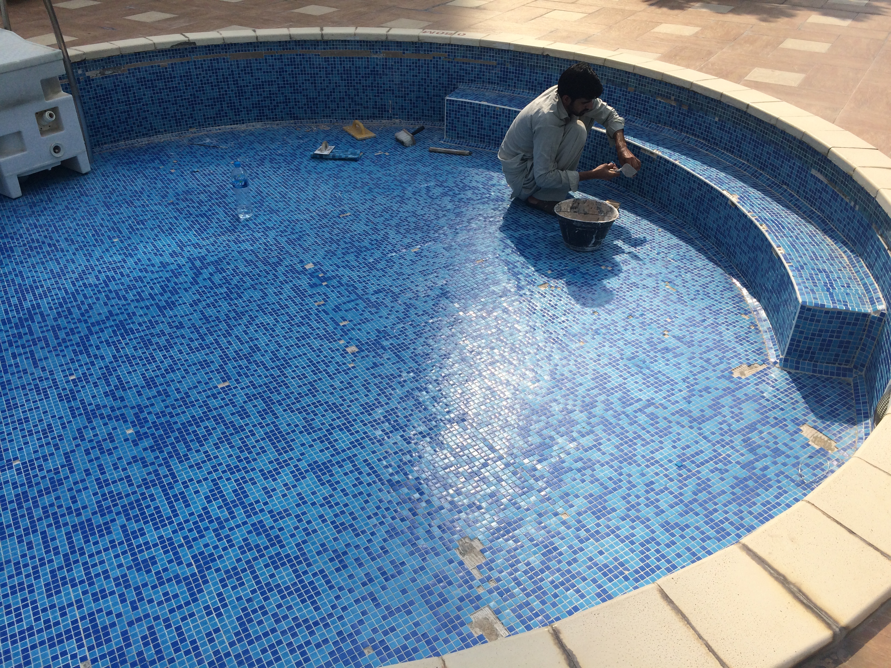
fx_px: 746
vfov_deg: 48.2
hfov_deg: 61.7
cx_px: 446
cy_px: 334
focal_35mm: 29
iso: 32
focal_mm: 4.15
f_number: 2.2
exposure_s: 1/2415
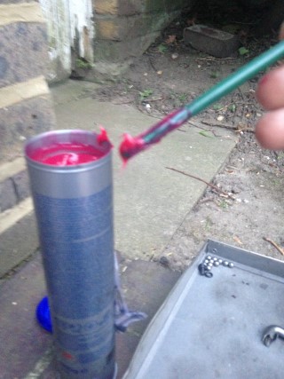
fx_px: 361
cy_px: 190
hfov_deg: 42.9
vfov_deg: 55.4
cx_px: 142
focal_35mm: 33
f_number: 2.4
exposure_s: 1/20
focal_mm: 4.12
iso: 400
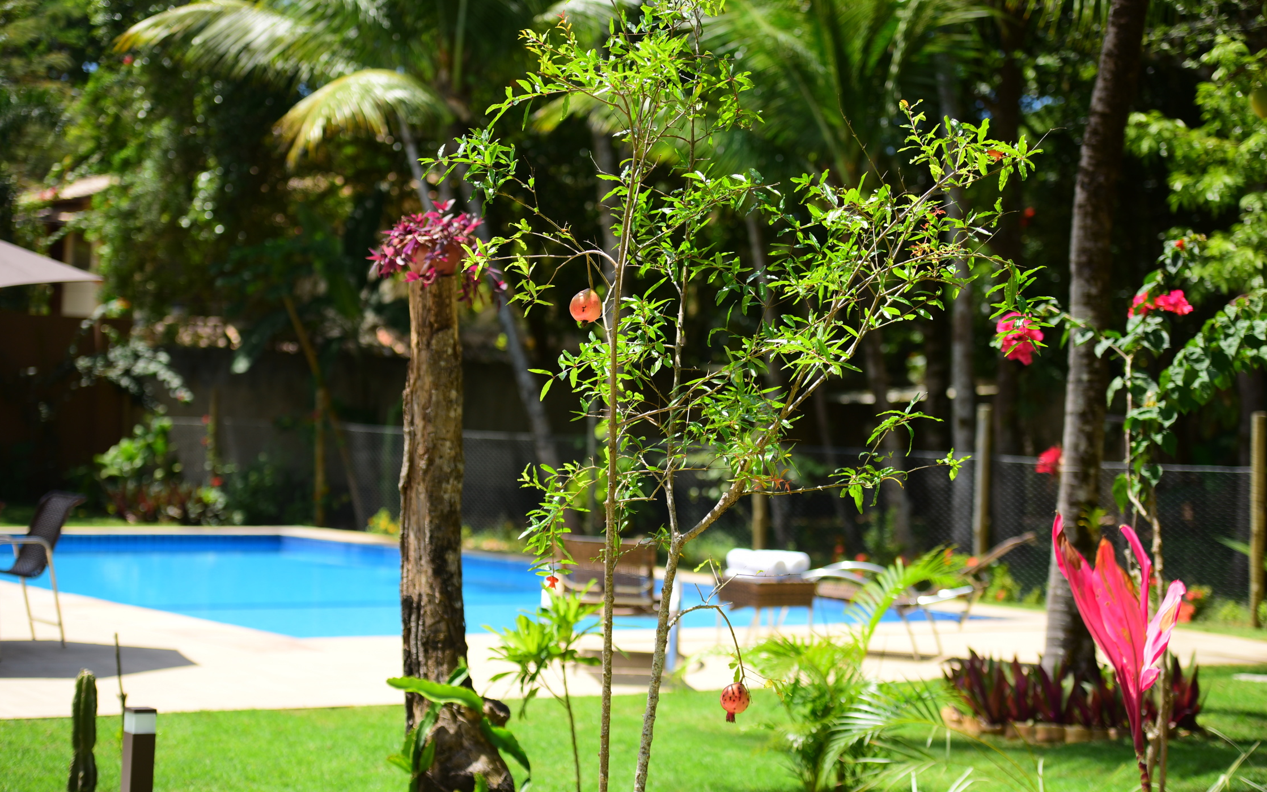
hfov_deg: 28.6
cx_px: 636
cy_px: 418
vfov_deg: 18.1
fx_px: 2486
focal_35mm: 72
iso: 200
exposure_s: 1/1600
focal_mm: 70
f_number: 2.8
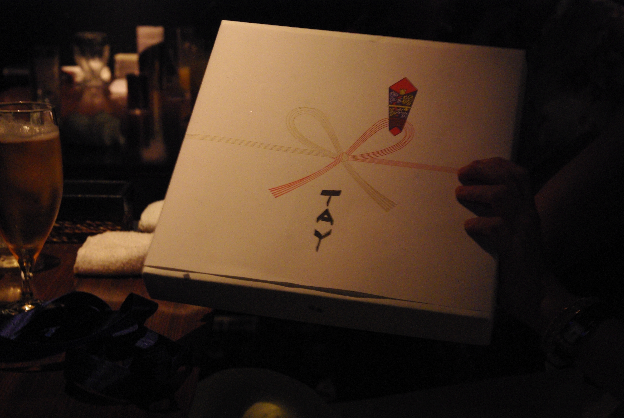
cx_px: 312
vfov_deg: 20.4
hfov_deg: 30.0
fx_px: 1163
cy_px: 209
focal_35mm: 67
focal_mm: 45
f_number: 4
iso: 1600
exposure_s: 1/15
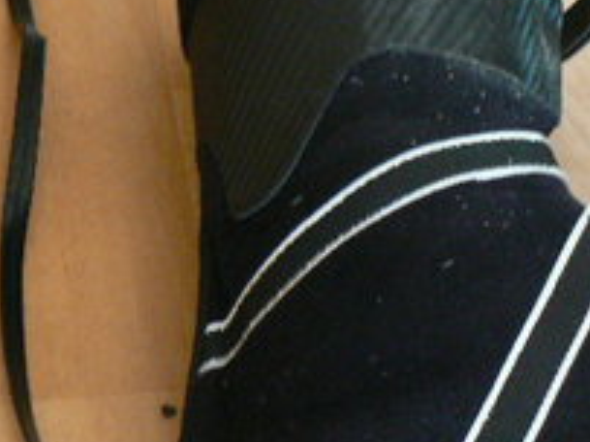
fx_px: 1209
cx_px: 549
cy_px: 390
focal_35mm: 71
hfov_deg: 26.4
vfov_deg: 20.3
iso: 200
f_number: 2.8
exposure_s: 1/10
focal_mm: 6
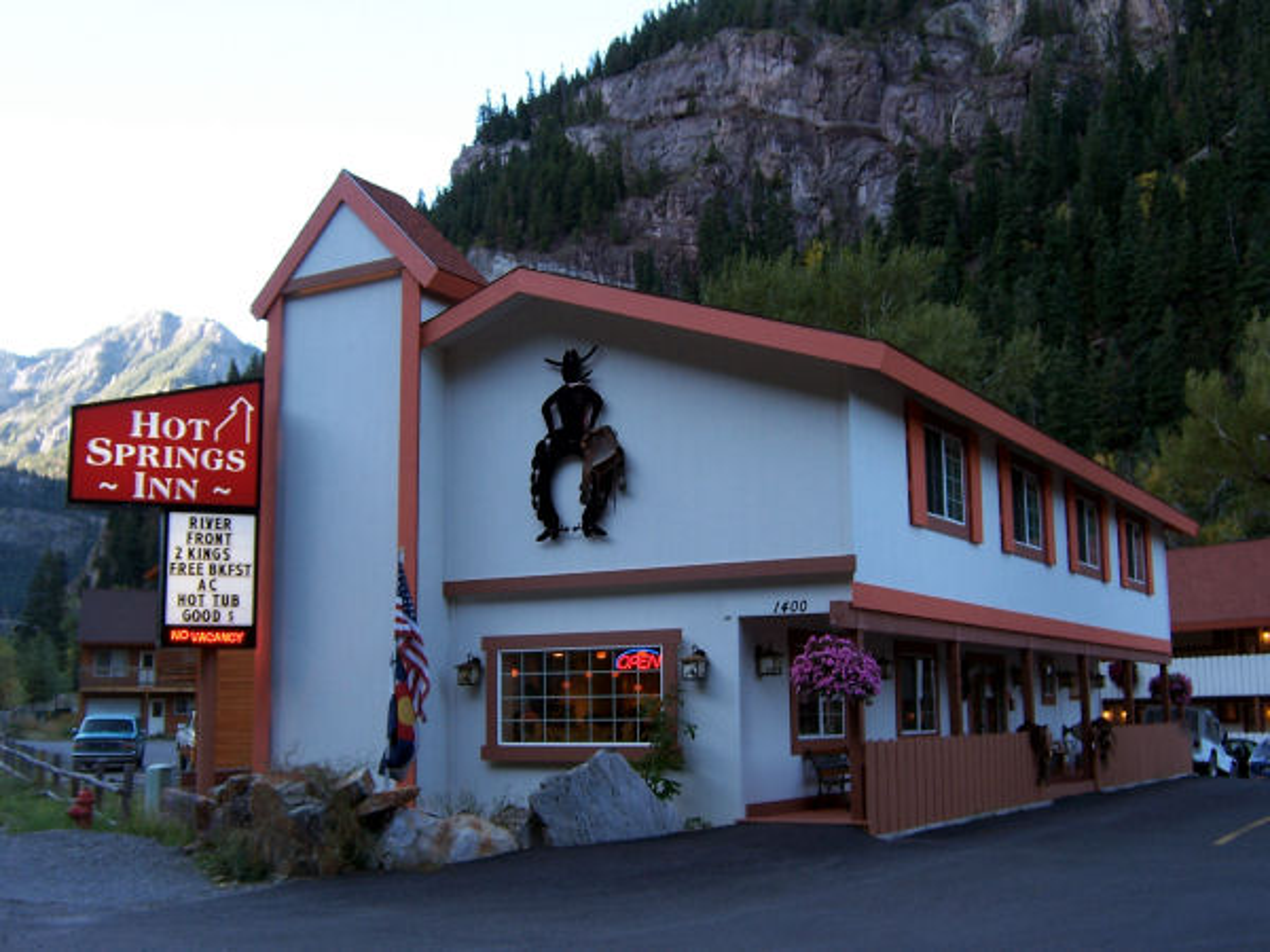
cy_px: 476
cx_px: 635
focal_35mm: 40
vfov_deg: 36.0
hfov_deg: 46.8
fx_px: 1468
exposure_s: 1/60
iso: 80
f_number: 4
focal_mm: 6.7
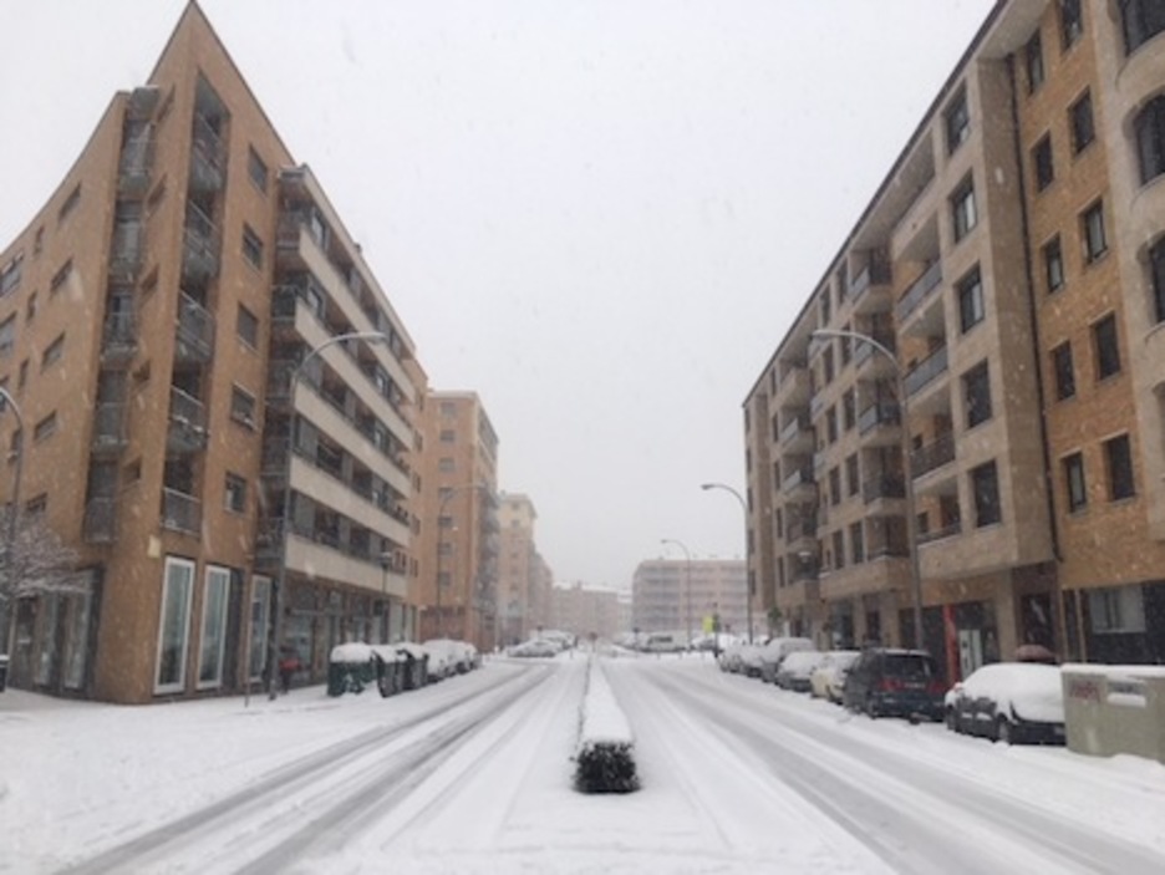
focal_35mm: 29
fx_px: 976
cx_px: 582
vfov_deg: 48.3
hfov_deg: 61.6
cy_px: 438
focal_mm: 4.15
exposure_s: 1/134
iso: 25
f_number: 2.2
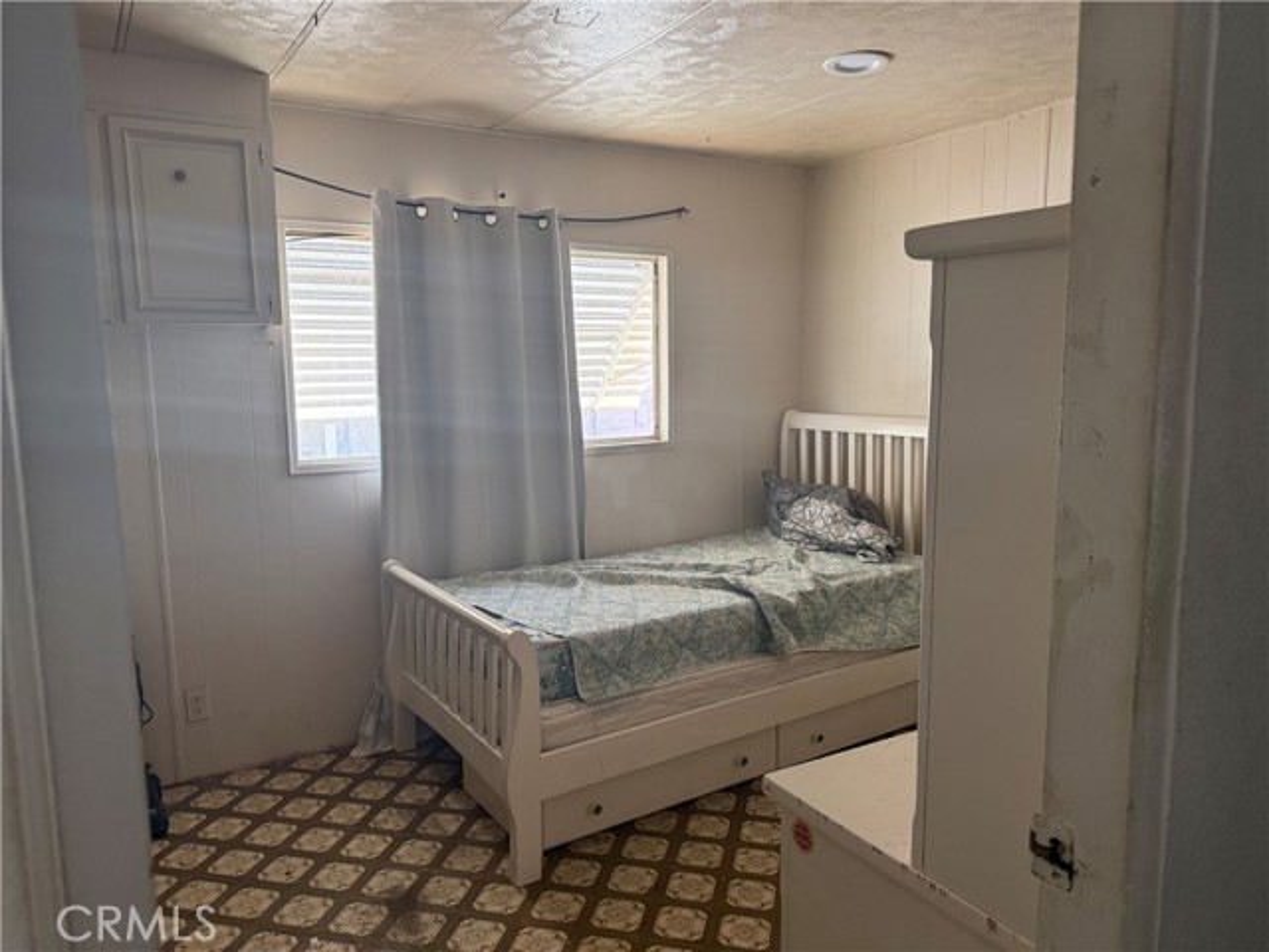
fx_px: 880
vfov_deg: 56.8
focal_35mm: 24
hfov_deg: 71.6
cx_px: 634
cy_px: 476
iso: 200
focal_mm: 6.76
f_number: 1.78
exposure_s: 1/121
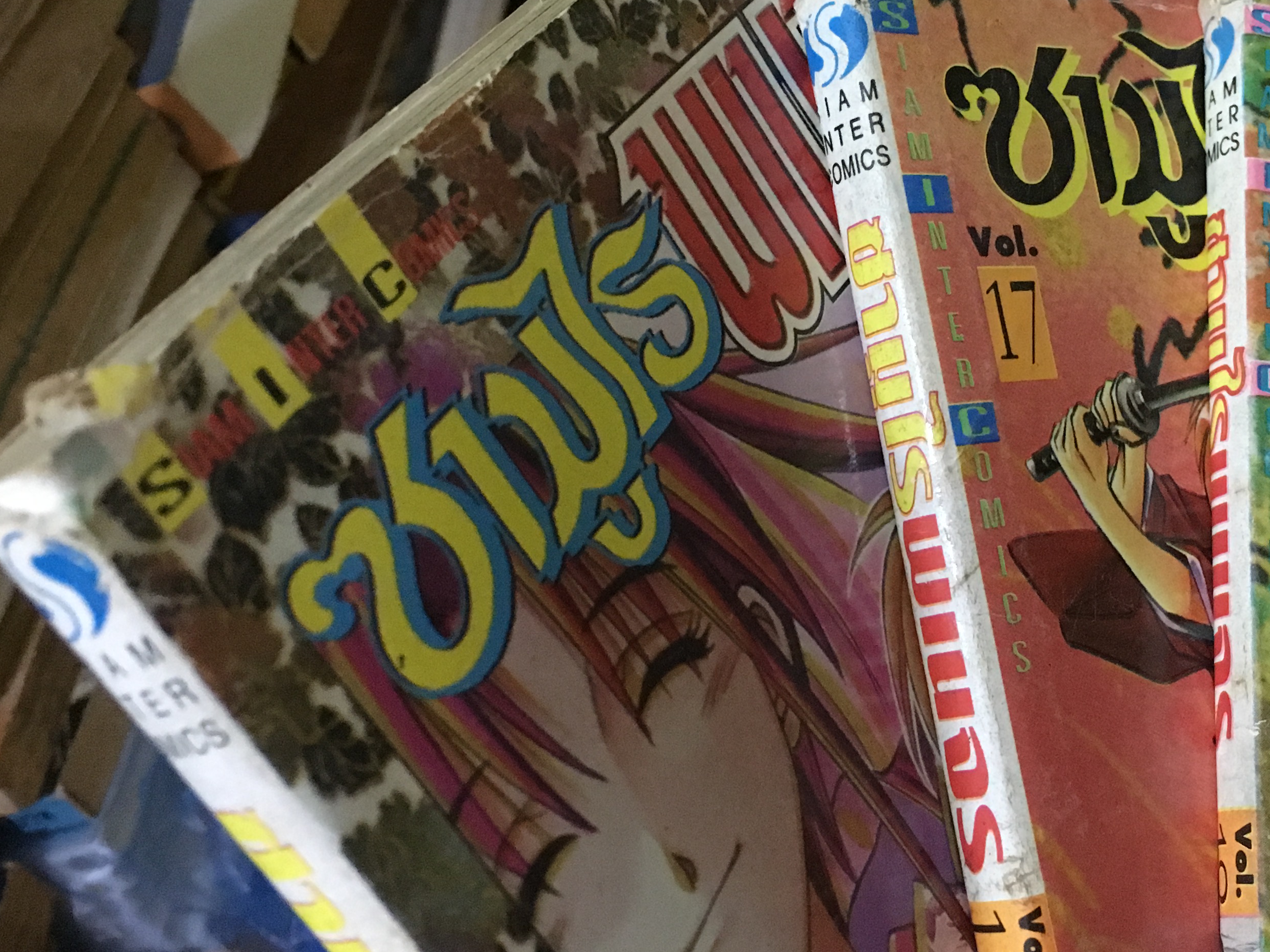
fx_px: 1724
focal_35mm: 47
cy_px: 372
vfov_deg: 30.8
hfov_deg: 40.0
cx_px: 829
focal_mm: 4.15
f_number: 2.2
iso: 320
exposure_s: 1/17
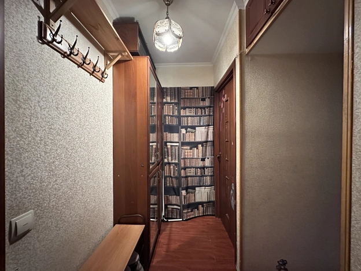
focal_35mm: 14
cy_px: 136
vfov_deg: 85.7
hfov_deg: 102.1
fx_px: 146
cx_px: 180
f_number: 2.2
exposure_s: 1/30
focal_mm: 2.22
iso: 2500
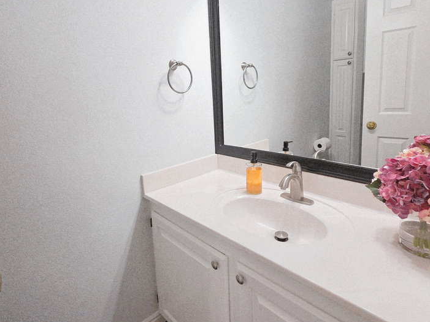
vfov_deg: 68.2
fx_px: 236
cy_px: 134
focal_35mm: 19
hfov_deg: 84.5
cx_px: 196
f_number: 2.2
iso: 200
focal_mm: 2.2
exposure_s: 1/120
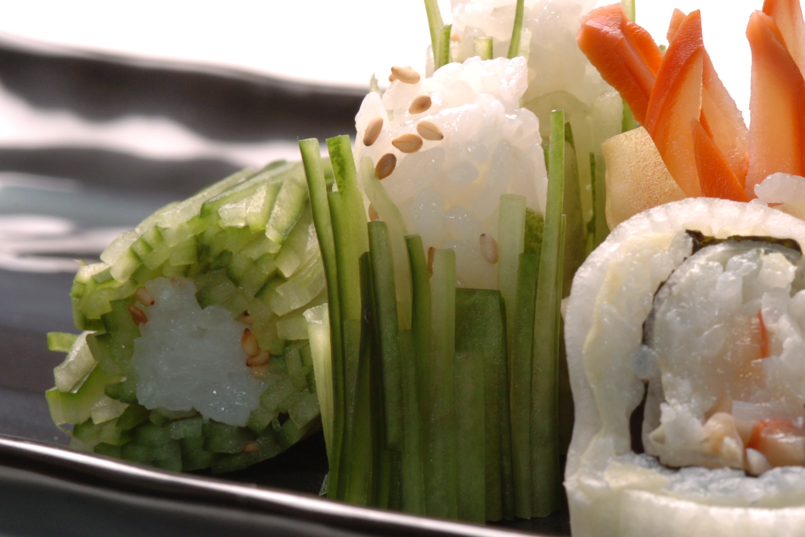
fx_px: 4665
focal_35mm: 209
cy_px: 317
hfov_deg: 9.9
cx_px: 376
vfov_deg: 6.6
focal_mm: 105
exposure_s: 6
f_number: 18
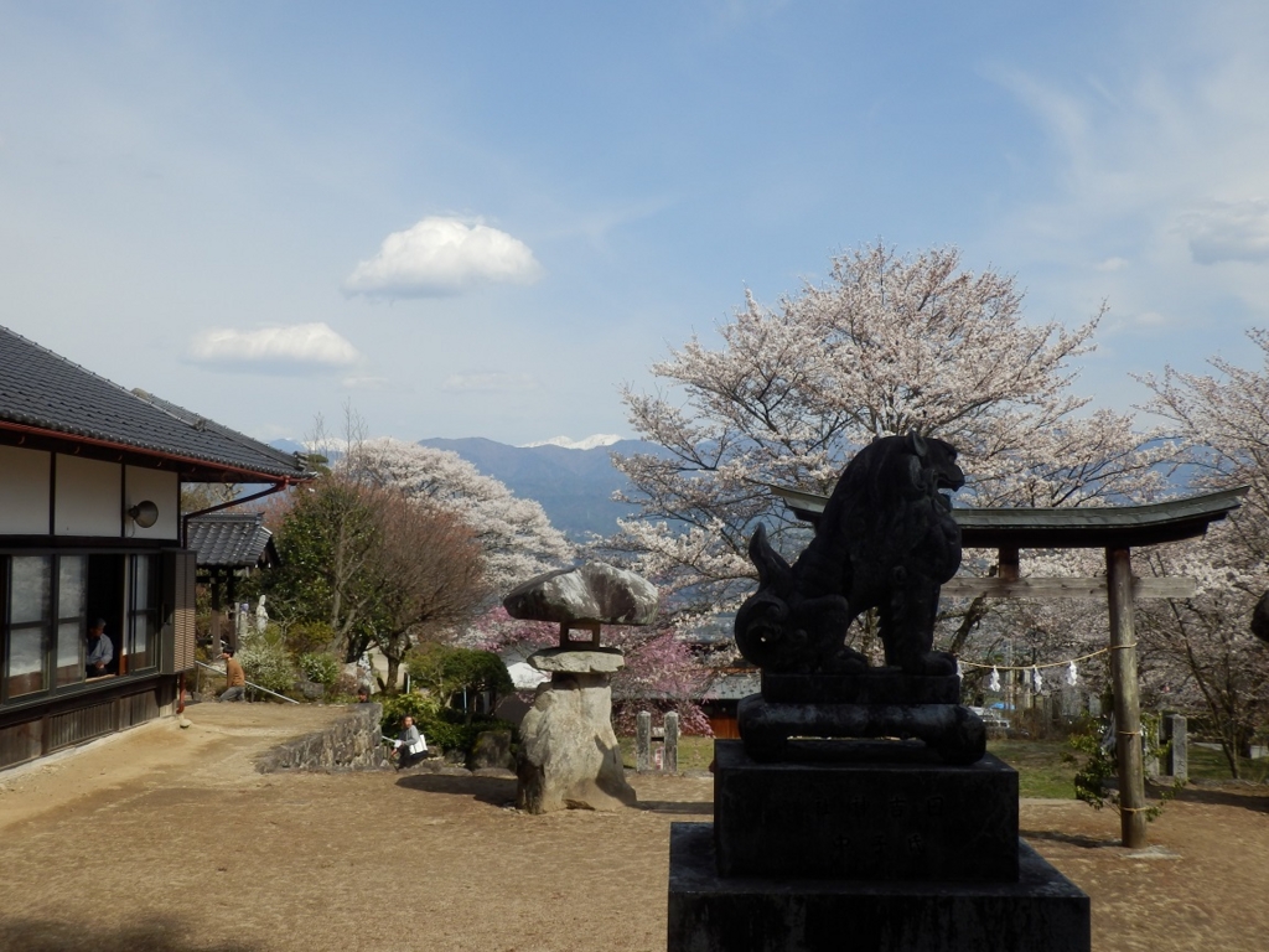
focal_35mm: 44
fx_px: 1613
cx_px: 634
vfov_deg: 32.9
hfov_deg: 42.9
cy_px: 476
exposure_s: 1/800
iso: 80
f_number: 4.2
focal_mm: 7.9
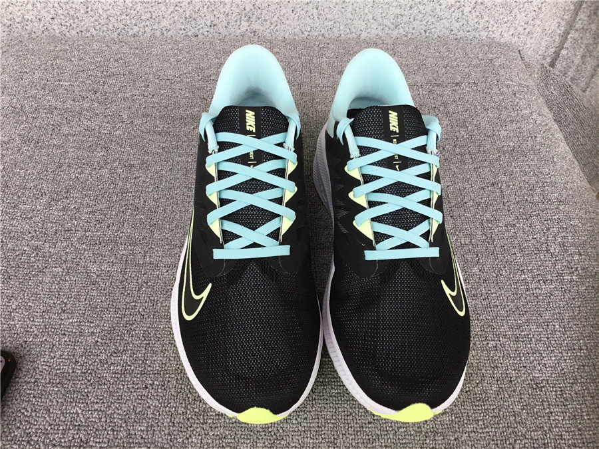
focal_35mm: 31
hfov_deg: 58.4
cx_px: 300
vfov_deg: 45.4
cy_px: 224
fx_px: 536
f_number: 2.4
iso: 25
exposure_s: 1/212
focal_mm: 3.3
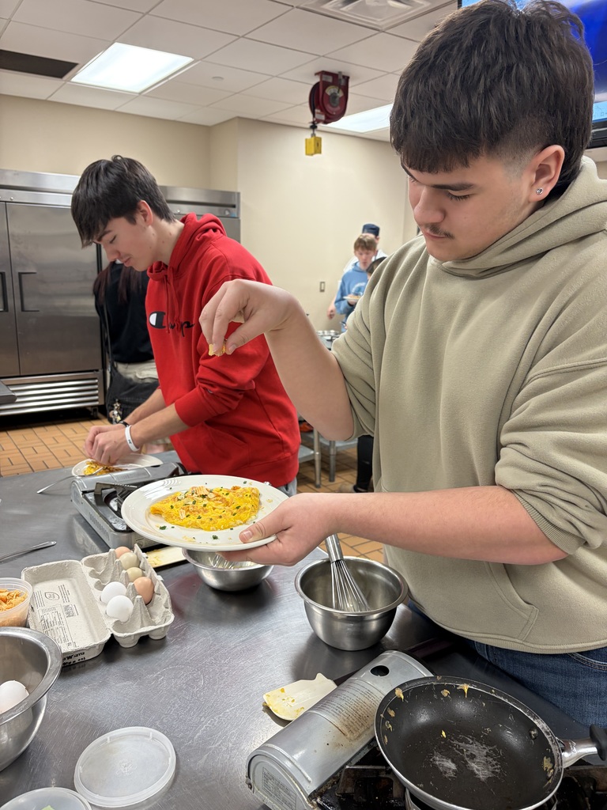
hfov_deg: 53.1
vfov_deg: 67.3
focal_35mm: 26
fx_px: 608
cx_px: 304
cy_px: 405
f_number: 1.6
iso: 100
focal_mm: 5.96
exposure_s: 1/60
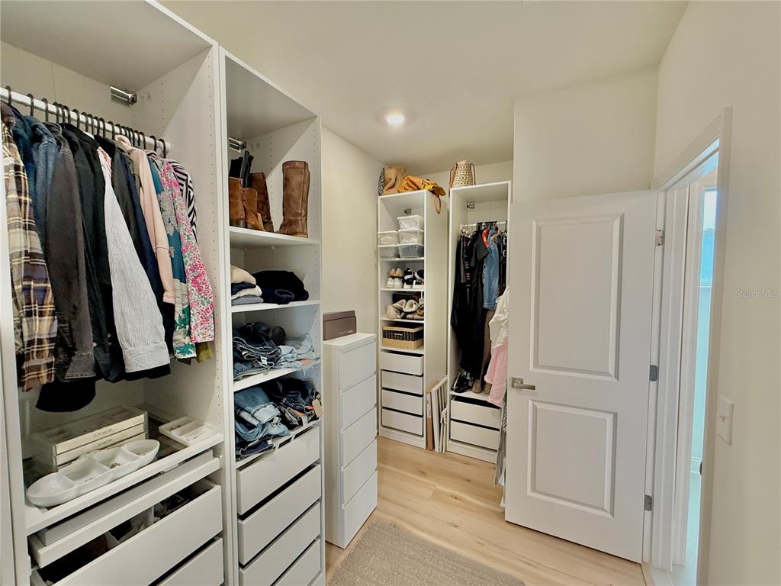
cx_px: 390
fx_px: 316
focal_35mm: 14
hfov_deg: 102.1
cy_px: 293
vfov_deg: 85.7
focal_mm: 2.22
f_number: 2.2
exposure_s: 1/60
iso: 200
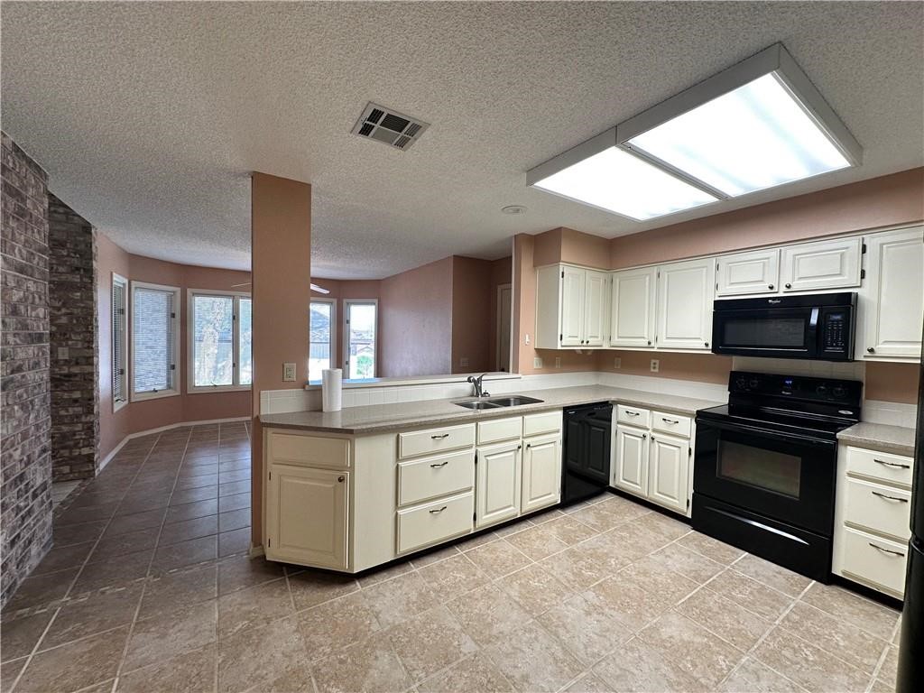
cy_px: 346
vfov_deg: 85.7
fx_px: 374
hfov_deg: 102.1
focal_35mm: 14
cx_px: 462
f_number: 2.2
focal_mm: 2.22
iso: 125
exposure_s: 1/120
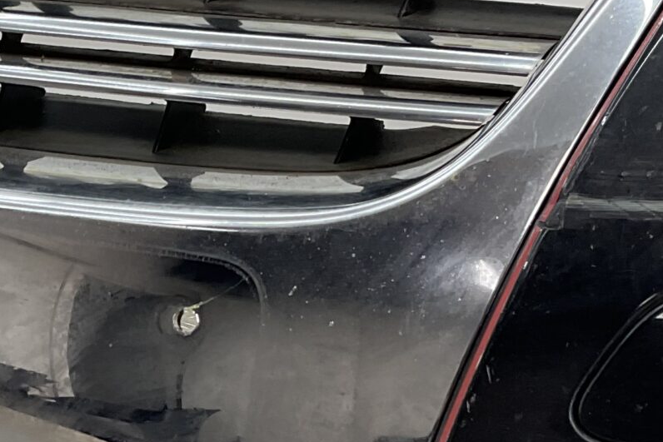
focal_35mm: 97
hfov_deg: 20.5
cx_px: 26
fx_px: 1787
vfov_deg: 14.1
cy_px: 286
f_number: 1.8
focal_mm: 3
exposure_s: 1/100
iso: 25
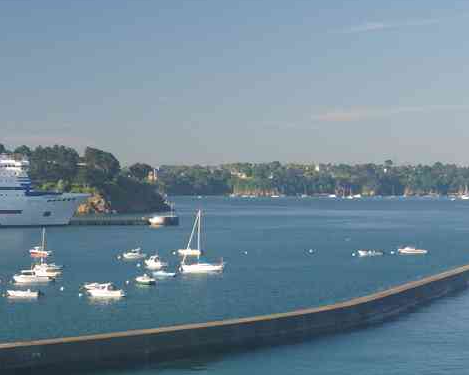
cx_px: 66
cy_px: 310
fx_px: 1582
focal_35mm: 114
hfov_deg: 16.7
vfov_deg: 13.4
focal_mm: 38
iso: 200
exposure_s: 1/60
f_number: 10
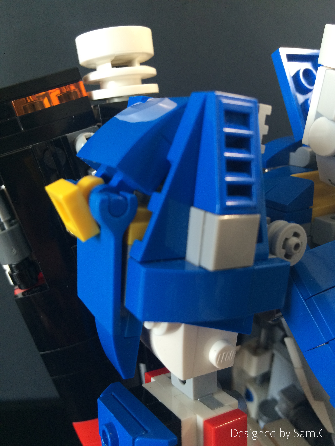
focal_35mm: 29
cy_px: 223
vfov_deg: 61.7
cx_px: 168
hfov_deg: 48.2
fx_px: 374
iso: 80
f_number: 2.2
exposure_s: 1/33
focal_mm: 4.15
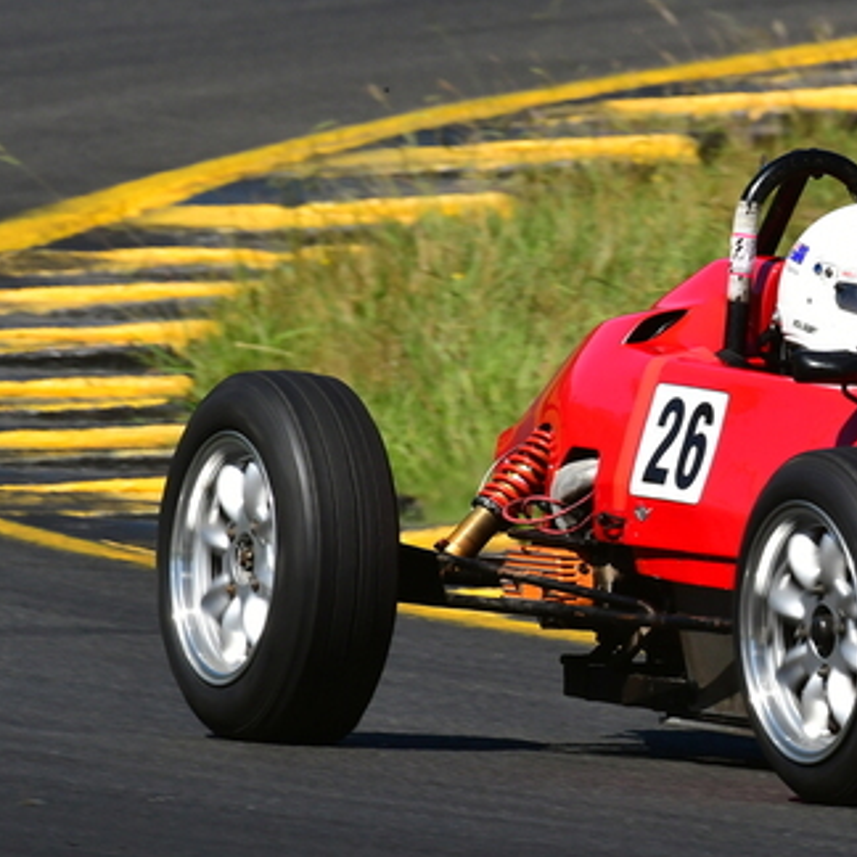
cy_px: 300
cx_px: 836
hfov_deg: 1.3
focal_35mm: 1386
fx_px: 38821
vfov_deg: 1.3
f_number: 11
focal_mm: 440
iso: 400
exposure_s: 1/640
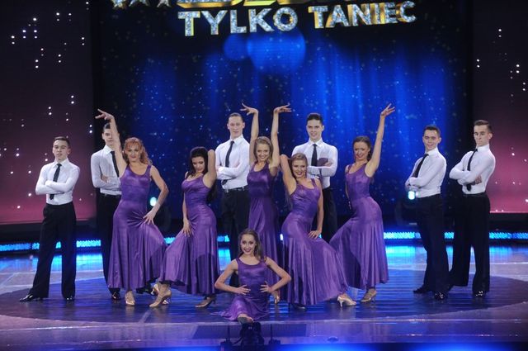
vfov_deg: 6.8
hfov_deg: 10.3
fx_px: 2930
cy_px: 176
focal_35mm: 200
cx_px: 264
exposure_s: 1/250
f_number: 4
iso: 2500
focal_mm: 200
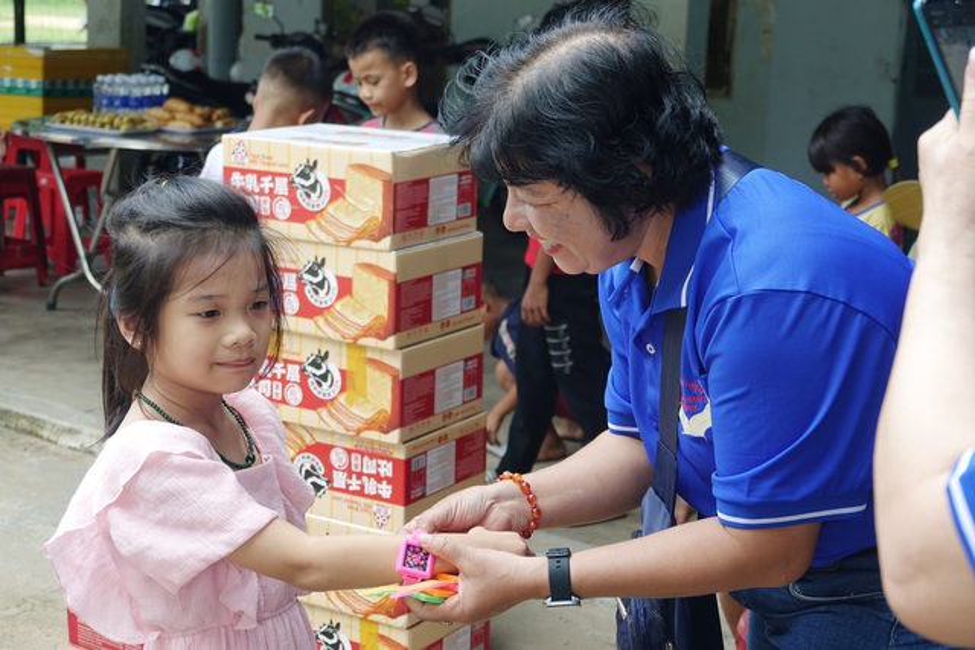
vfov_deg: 21.6
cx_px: 488
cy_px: 325
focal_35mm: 63
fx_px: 1707
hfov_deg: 31.9
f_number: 3.5
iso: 100
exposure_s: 1/100
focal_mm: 23.09
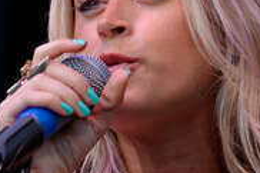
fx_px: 3803
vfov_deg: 2.6
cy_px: 228
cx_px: -76
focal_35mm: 527
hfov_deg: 3.9
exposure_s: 1/320
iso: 180
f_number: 2.8
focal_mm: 120
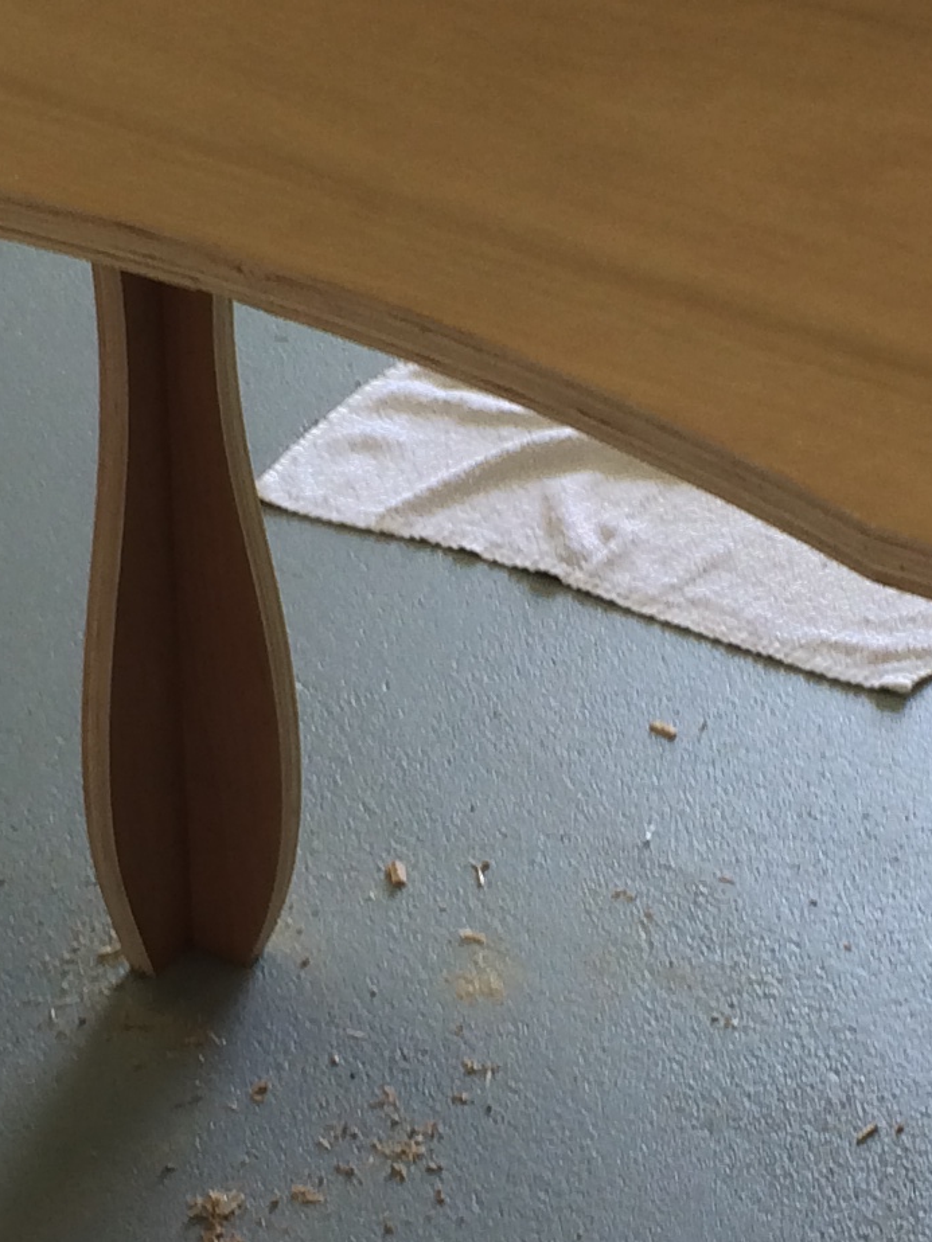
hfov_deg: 13.9
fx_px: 3805
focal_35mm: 106
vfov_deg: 18.5
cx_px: 617
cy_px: 559
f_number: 2.2
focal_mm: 4.12
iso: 50
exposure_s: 1/50
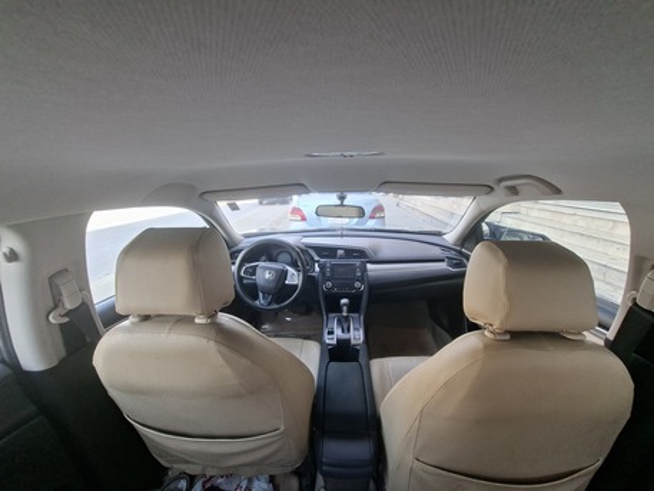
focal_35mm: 13
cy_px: 246
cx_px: 327
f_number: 2.2
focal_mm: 1.74
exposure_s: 1/100
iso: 50
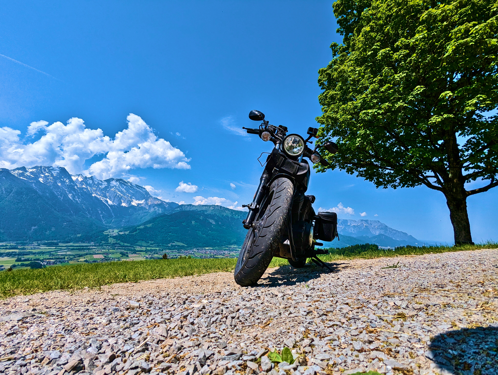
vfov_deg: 78.2
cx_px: 249
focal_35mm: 16
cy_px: 188
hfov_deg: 94.4
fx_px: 231
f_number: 2.2
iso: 50
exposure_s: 1/2268
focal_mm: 2.35
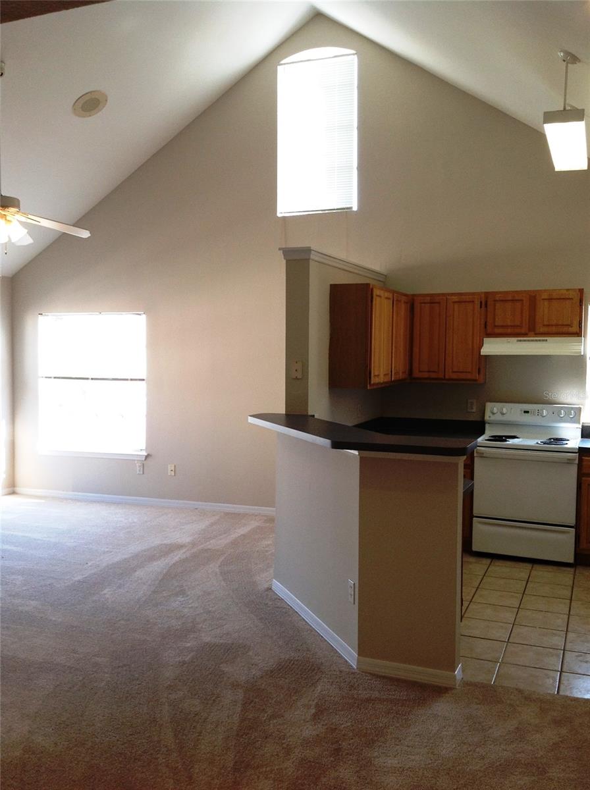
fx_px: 798
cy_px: 395
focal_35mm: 35
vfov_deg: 52.7
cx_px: 295
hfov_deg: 40.6
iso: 64
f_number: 2.4
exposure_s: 1/60
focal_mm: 4.28
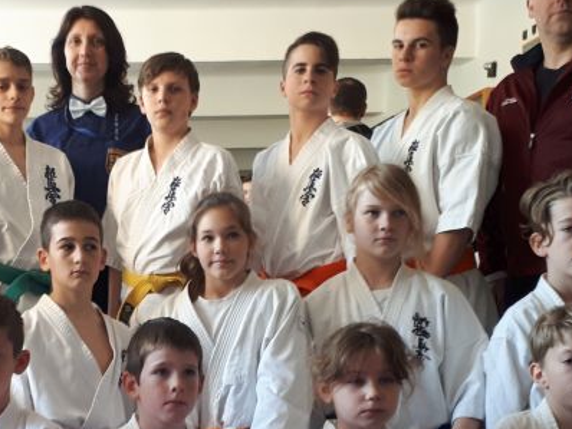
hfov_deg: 31.0
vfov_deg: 23.5
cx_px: 131
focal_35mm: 61
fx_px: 1009
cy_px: 374
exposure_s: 1/33
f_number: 1.9
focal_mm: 3.6
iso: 64
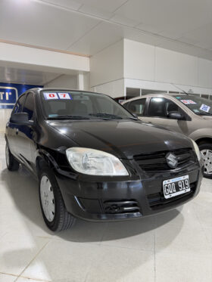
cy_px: 141
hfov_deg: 56.8
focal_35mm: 24
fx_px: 196
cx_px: 106
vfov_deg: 71.6
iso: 125
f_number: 1.78
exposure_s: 1/50
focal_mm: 6.76
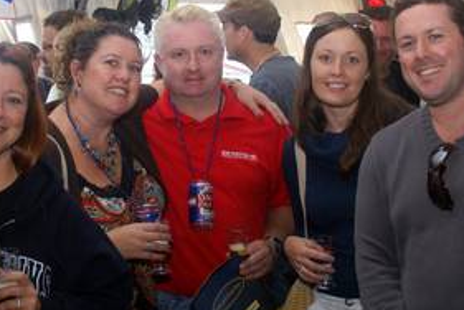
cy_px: 154
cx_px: 163
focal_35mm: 64
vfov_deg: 21.3
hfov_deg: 31.2
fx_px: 826
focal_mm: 24
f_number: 8
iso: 400
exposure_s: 1/60
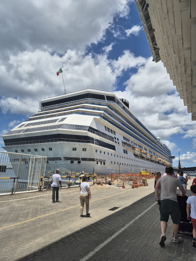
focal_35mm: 23
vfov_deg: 73.9
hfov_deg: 58.9
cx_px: 98
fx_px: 174
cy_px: 130
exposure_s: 1/3584
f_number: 1.8
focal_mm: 5.4
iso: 25
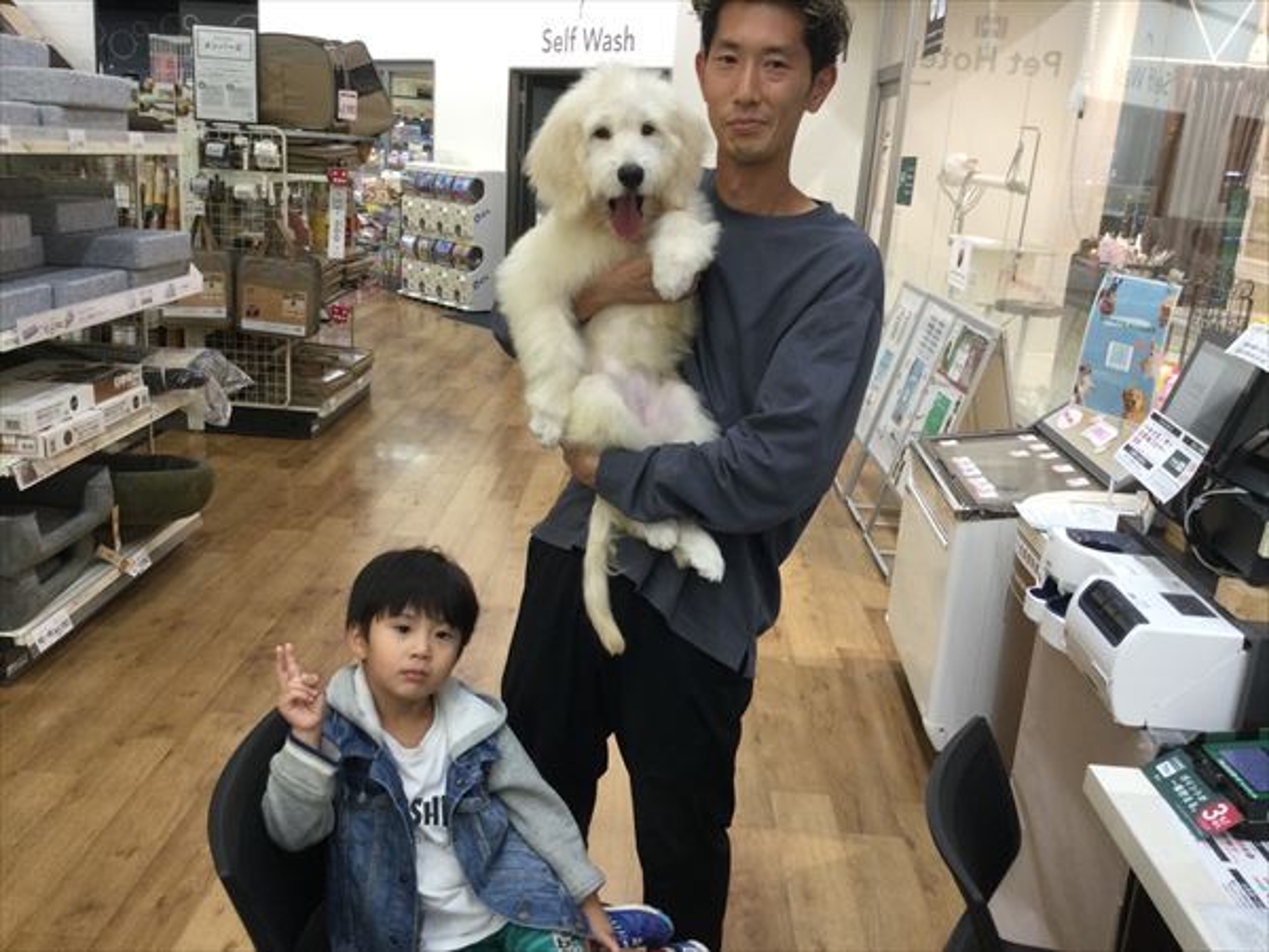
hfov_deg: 58.4
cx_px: 634
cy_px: 476
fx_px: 1136
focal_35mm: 31
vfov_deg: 45.4
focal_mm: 3.3
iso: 50
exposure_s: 1/30
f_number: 2.4
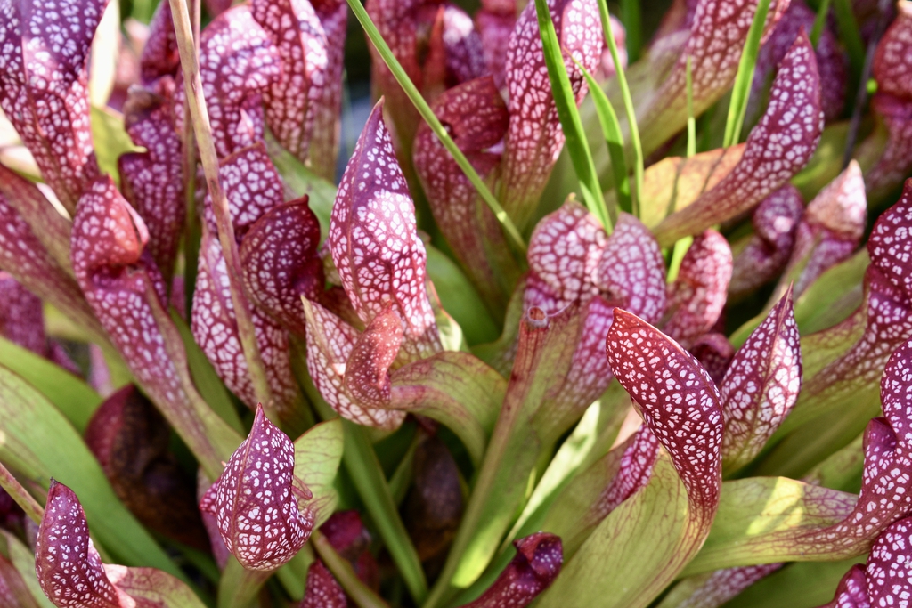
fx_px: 2090
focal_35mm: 82
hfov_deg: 24.6
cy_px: 304
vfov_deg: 16.6
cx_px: 456
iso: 400
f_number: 7.1
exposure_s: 1/200
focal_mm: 55
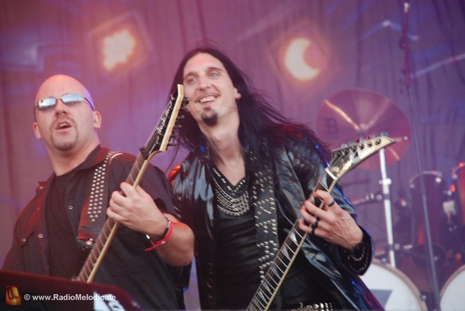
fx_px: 2619
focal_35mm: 202
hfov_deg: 10.1
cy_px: 156
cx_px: 232
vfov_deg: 6.8
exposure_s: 1/60
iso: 400
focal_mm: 135
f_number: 5.6
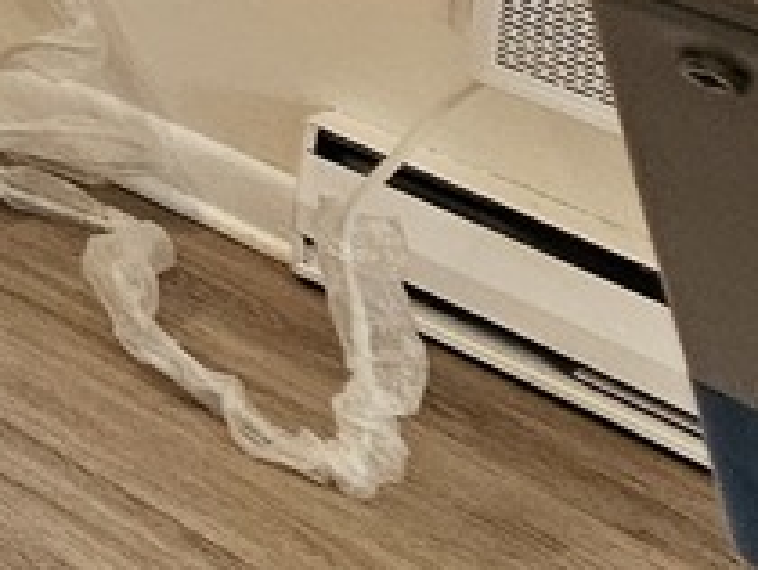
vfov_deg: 11.9
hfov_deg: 10.6
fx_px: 1951
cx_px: -1689
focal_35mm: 89
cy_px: -963
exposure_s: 1/60
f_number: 2.2
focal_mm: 2.2
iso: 64
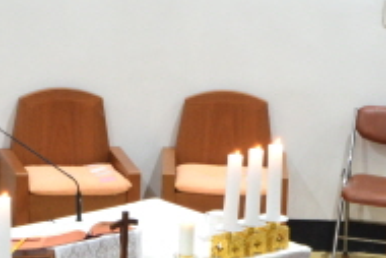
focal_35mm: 349
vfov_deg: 3.9
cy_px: 381
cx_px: 315
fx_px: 3745
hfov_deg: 5.9
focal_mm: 62
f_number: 14
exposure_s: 1/10
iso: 1600
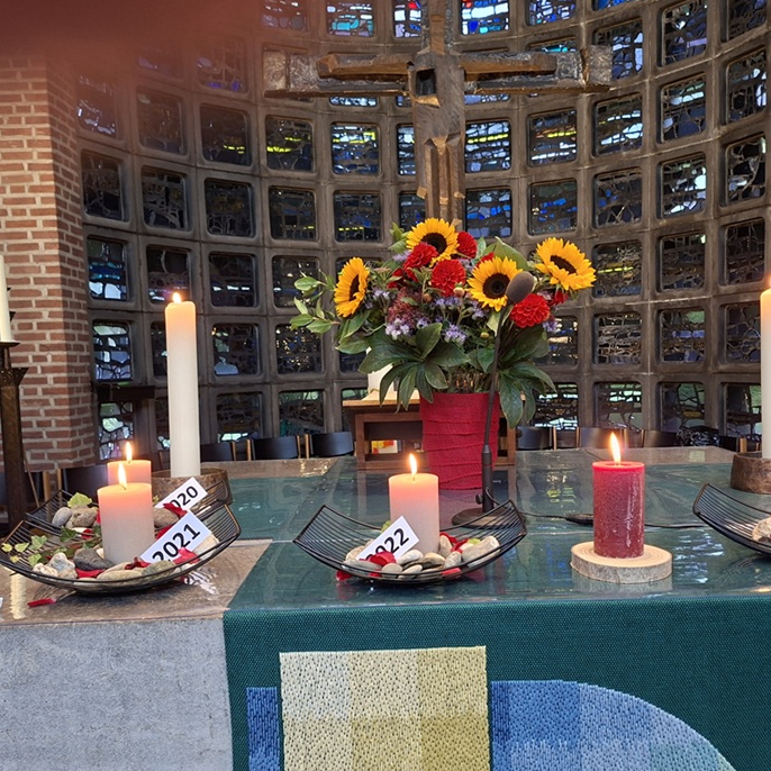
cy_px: 420
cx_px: 417
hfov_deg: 51.0
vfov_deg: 51.0
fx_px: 806
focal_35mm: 32
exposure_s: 1/33
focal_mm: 5.54
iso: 320
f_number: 1.8
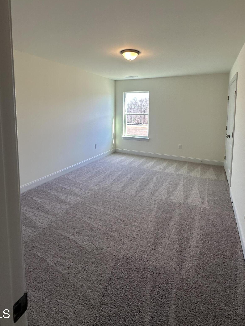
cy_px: 124
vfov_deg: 86.2
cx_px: 135
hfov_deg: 71.4
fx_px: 170
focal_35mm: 18
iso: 64
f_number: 2.2
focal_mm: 2.22
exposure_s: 1/120
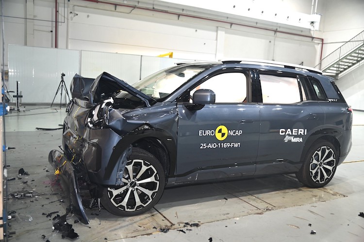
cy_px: 121
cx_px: 182
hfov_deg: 60.3
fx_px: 313
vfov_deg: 42.3
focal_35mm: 31
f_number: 4
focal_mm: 31
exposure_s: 1/60
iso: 1400
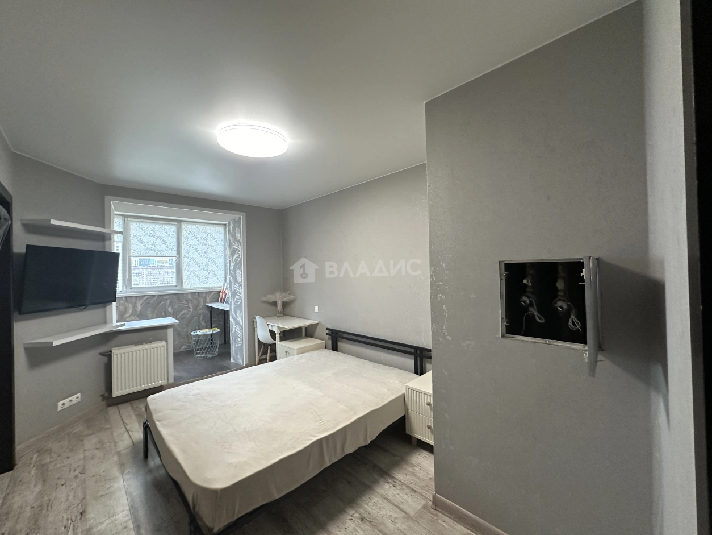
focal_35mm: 14
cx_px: 356
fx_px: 288
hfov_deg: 102.1
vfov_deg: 85.7
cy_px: 268
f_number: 2.2
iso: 250
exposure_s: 1/100
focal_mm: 2.22
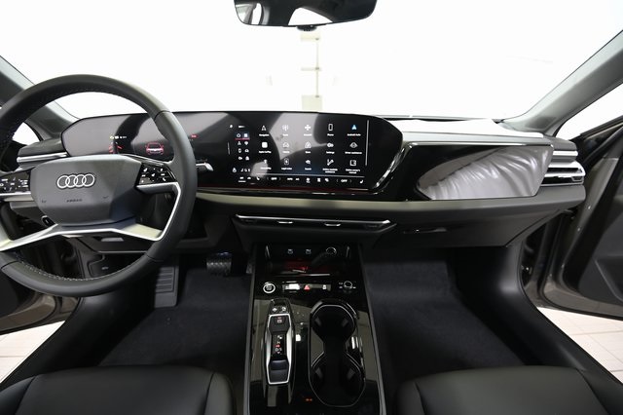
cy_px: 208
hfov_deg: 96.8
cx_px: 312
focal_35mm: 16
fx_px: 277
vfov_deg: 73.7
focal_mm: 16
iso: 1250
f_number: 4
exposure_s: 1/30
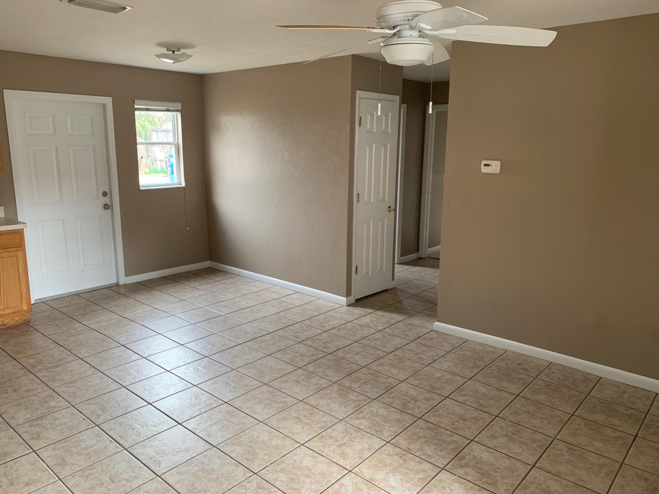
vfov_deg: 53.1
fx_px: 495
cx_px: 330
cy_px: 247
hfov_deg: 67.3
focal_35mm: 26
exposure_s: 1/60
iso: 200
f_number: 1.8
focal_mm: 4.25
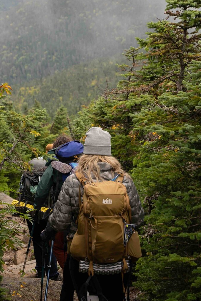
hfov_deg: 11.0
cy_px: 95
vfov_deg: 16.5
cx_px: 62
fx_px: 1039
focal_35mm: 124
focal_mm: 70
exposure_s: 1/500
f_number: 5
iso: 400
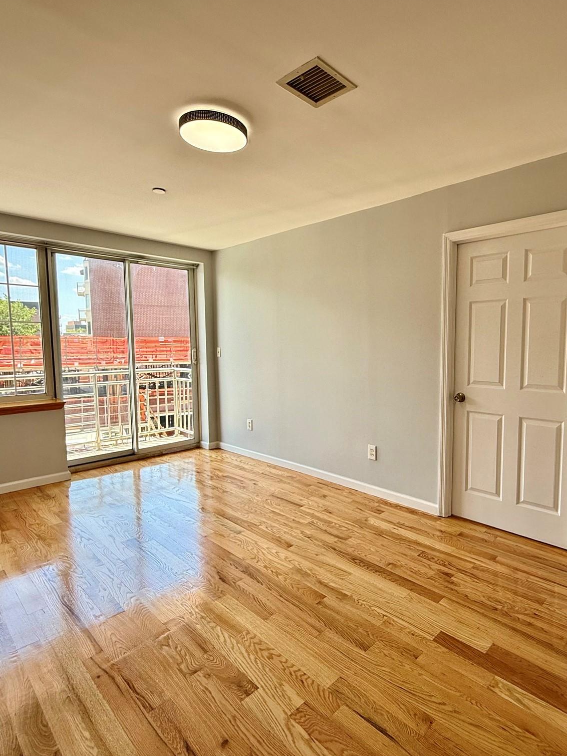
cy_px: 377
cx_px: 352
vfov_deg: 84.7
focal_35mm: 19
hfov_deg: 67.7
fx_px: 415
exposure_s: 1/160
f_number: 2.2
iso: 64
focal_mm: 2.22
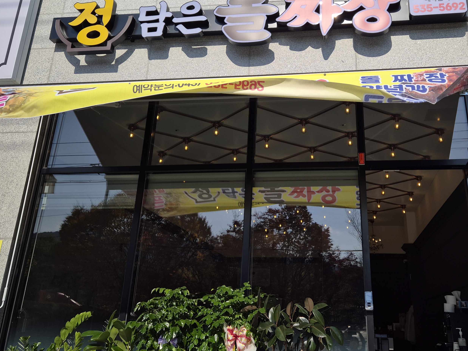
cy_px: 104
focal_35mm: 37
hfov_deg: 49.9
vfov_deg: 38.0
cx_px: 275
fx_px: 500
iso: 25
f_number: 1.8
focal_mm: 5.4
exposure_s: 1/2424
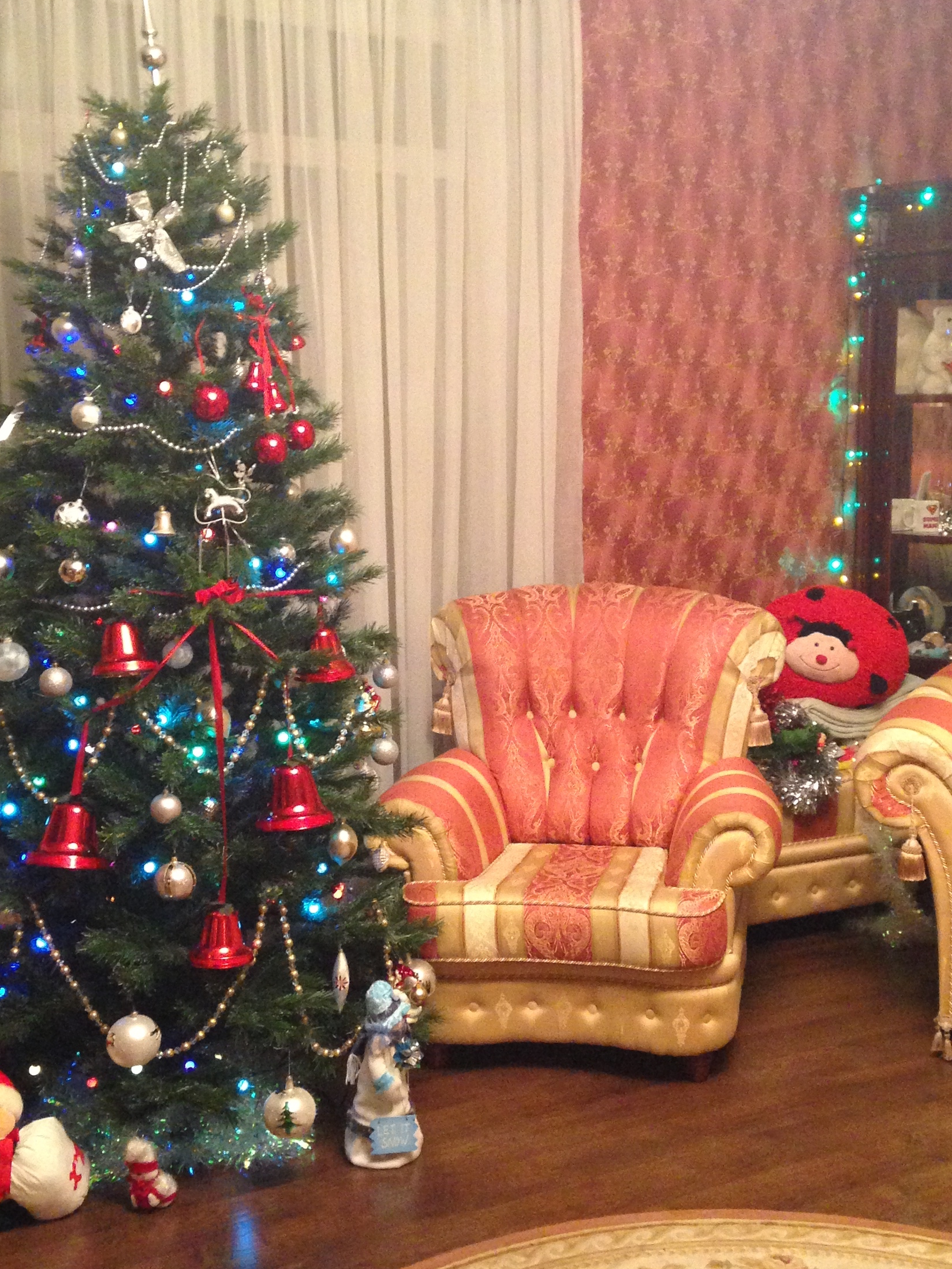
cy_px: 647
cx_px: 563
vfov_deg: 38.9
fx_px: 1796
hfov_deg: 29.6
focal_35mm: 49
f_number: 2.4
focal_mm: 4.12
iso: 400
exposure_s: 1/20
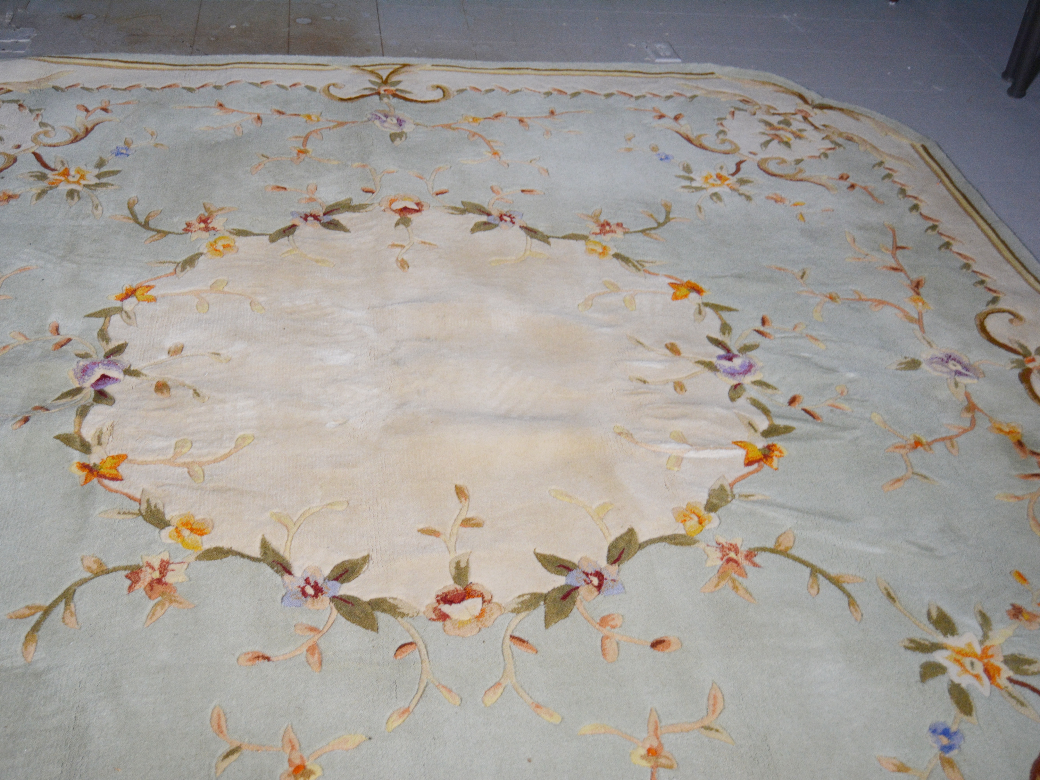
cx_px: 457
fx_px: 1172
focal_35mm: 39
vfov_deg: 36.8
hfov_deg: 47.8
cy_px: 390
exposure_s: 1/60
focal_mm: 24
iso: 800
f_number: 3.8
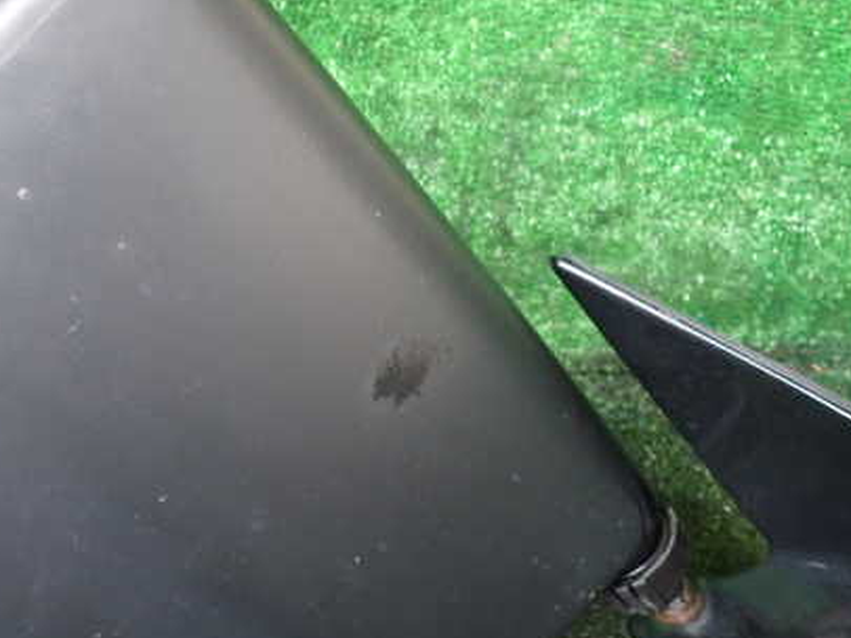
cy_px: 386
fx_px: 910
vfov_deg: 38.5
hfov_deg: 49.9
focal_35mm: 37
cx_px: 361
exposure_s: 1/30
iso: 640
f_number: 2
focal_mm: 4.5
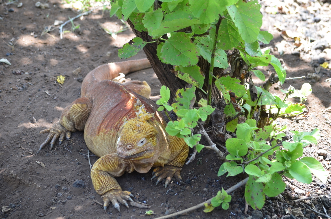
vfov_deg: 7.9
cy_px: 110
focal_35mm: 174
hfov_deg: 11.8
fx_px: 1597
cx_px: 166
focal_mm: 116
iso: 400
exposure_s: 1/125
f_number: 5.6
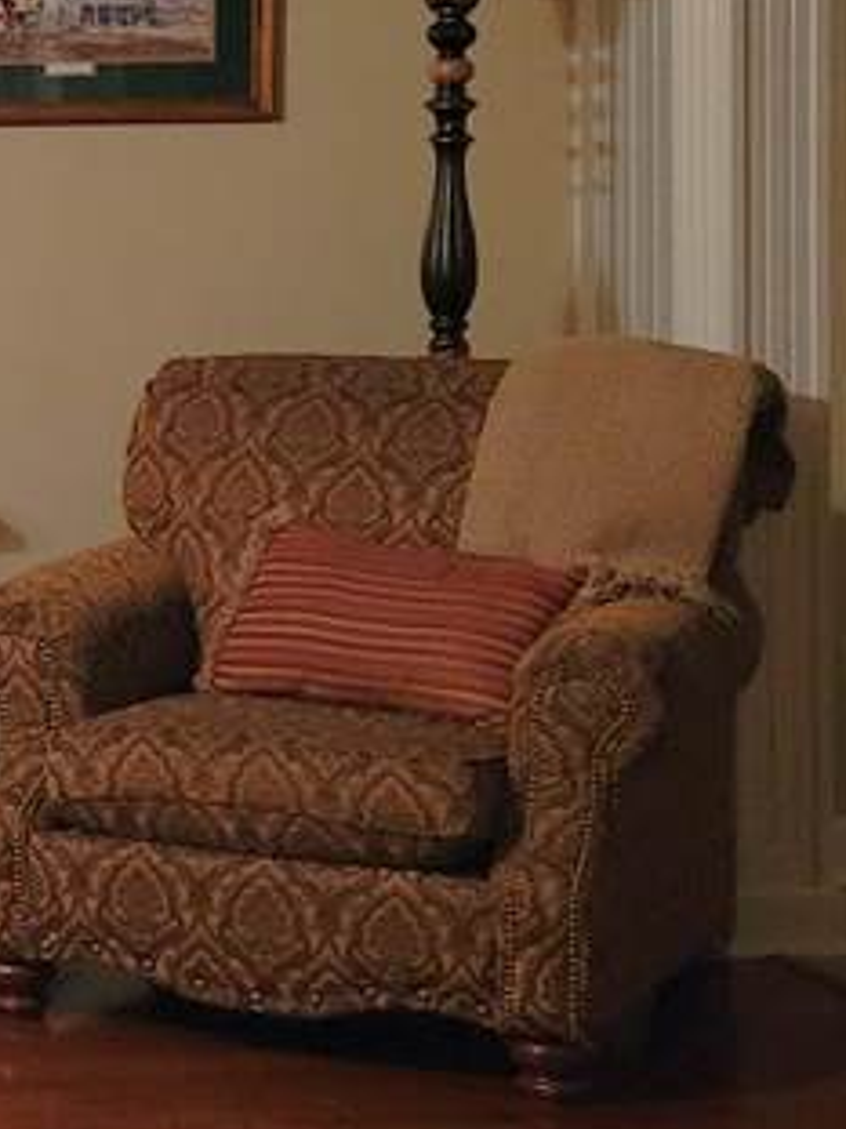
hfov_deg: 11.6
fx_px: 3489
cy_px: 258
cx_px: -1122
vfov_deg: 18.2
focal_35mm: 107
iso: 500
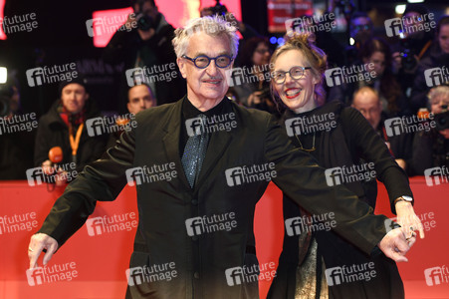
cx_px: 224
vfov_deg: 19.4
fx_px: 872
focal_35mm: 70
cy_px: 150
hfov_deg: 28.9
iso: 800
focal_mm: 70
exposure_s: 1/200
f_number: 3.5
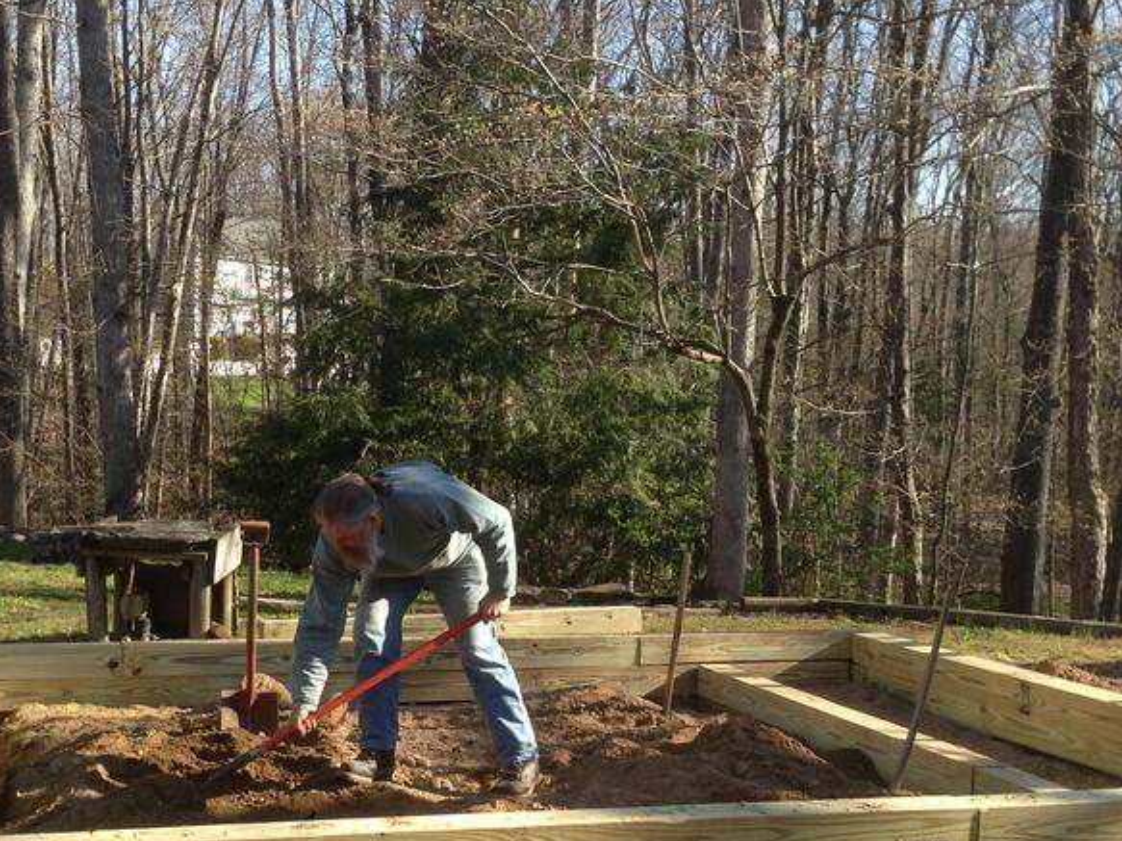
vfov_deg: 25.0
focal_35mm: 58
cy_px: 583
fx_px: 1880
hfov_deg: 32.9
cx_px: 354
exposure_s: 1/463
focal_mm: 4.13
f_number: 2.4
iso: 50
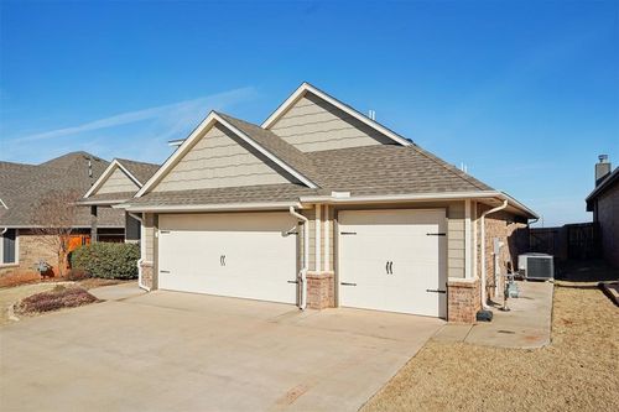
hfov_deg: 73.8
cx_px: 310
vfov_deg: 53.1
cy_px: 206
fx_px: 413
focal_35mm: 24
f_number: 8
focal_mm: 24
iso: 100
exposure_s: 1/640
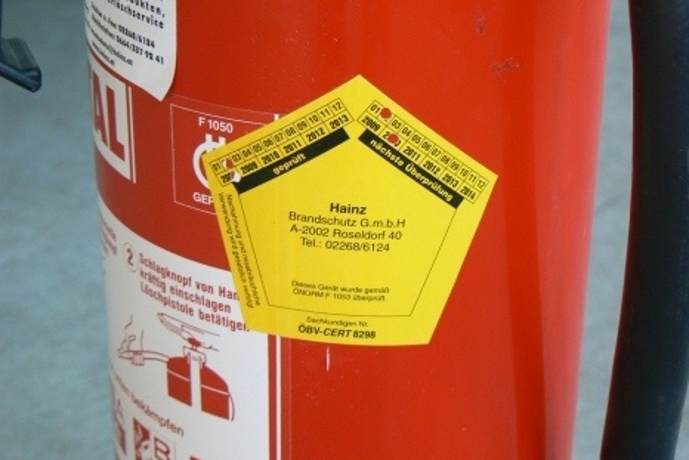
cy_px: 229
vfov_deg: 15.9
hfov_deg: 23.6
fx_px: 1646
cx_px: 343
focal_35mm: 86
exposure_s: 1/30
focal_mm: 13.7
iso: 160
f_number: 3.2
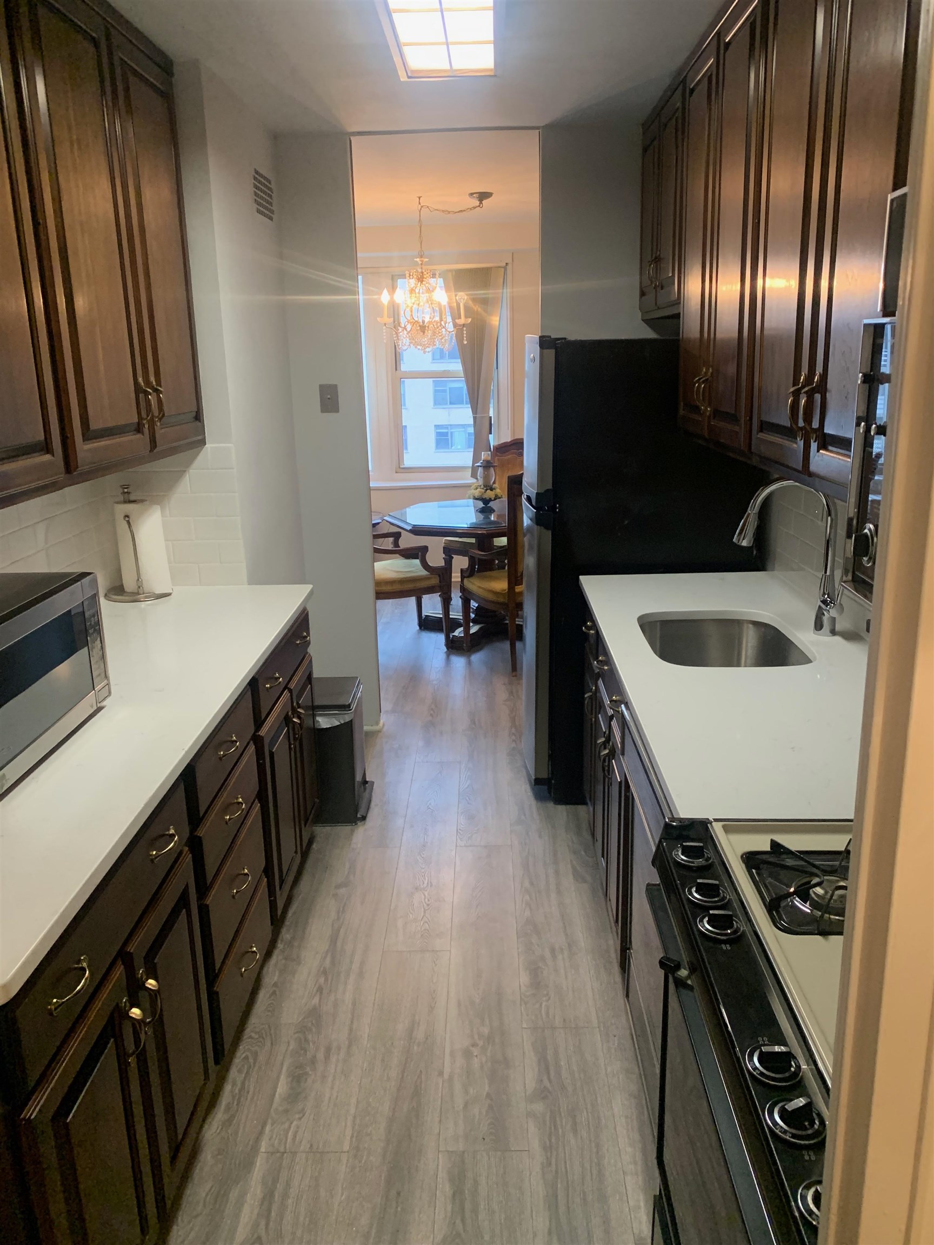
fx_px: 935
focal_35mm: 26
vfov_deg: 67.3
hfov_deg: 53.1
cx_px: 467
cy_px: 622
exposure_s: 1/60
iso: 320
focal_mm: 4.25
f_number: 1.8
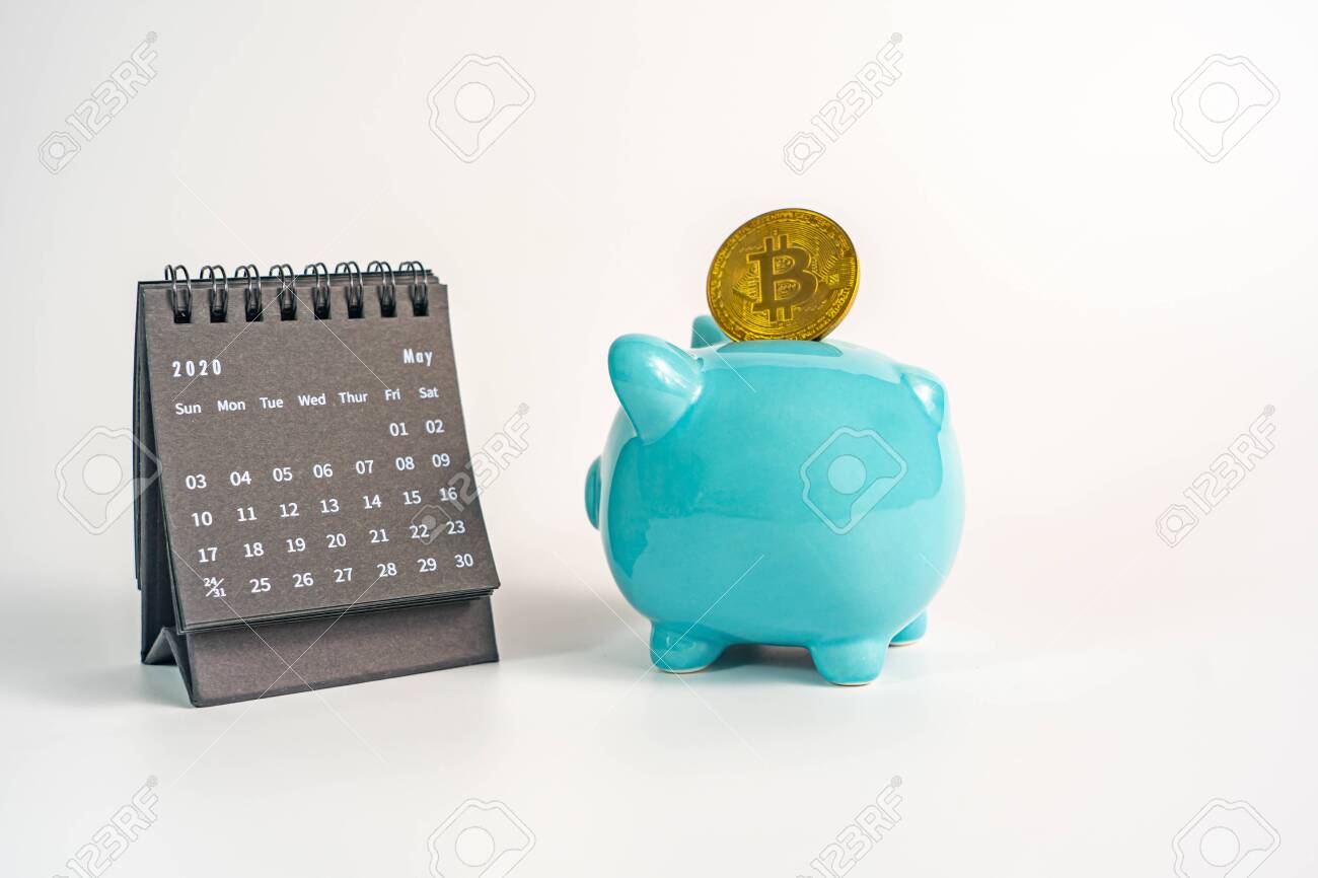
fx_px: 1610
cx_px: 659
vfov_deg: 30.5
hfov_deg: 44.5
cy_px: 439
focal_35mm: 44
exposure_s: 1/100
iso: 100
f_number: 5.6
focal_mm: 44
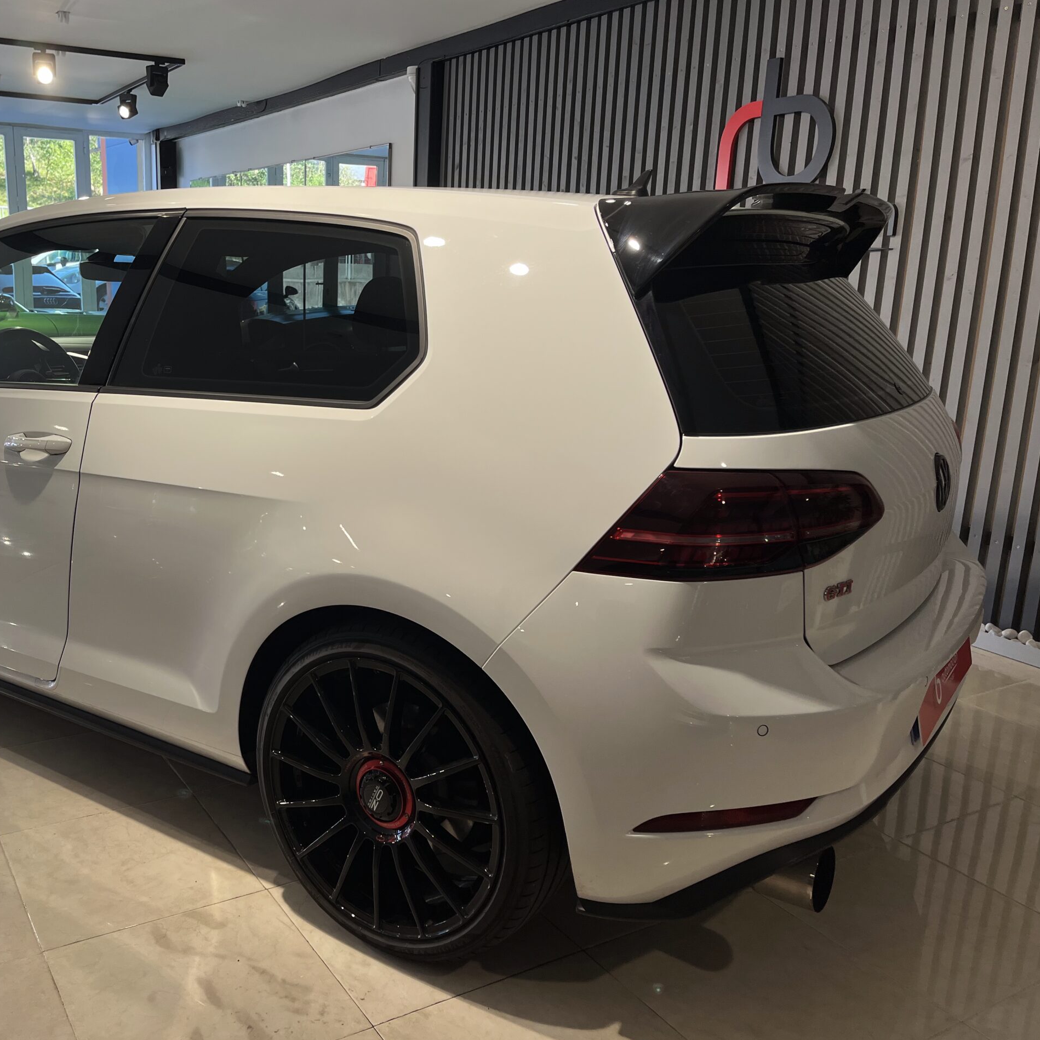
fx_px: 1054
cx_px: 345
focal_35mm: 31
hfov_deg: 51.5
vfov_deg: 52.5
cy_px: 522
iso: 40
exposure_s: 1/213
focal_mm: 5.1
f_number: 1.6
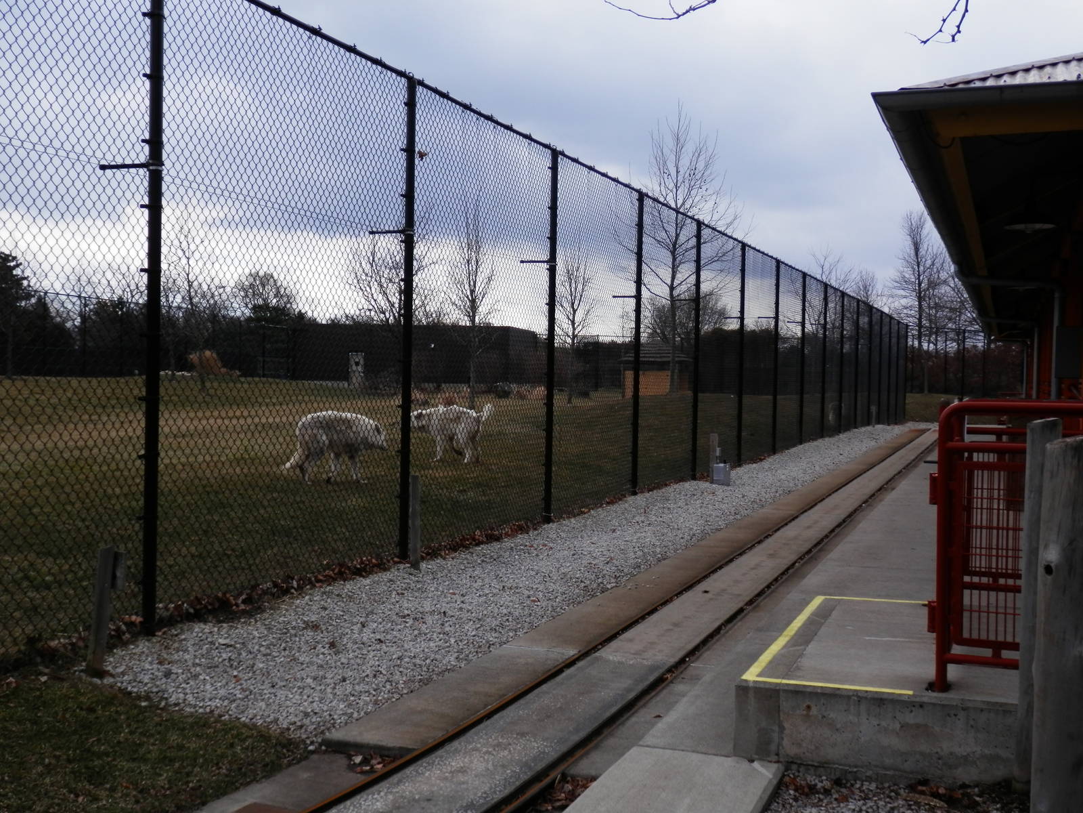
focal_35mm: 37
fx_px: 1158
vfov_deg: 38.7
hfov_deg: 50.1
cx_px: 542
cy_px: 406
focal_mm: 6.6
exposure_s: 1/640
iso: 80
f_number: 3.6
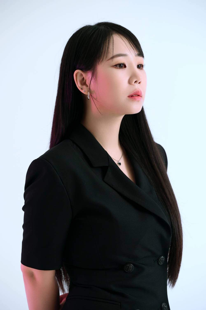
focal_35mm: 105
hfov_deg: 13.0
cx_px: 103
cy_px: 155
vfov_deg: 19.5
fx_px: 901
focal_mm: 105
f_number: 4.5
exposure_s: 1/125
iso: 800
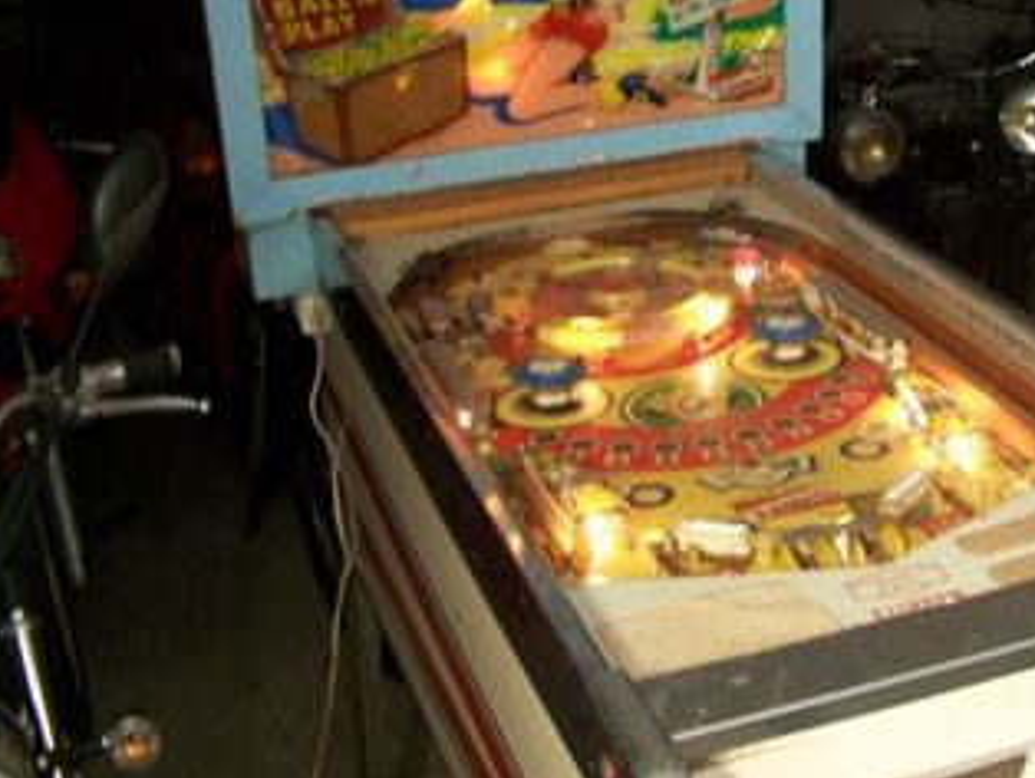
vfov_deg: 25.2
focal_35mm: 58
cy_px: 274
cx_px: 761
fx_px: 1735
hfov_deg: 32.6
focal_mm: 6.3
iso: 160
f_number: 2.8
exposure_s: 1/8
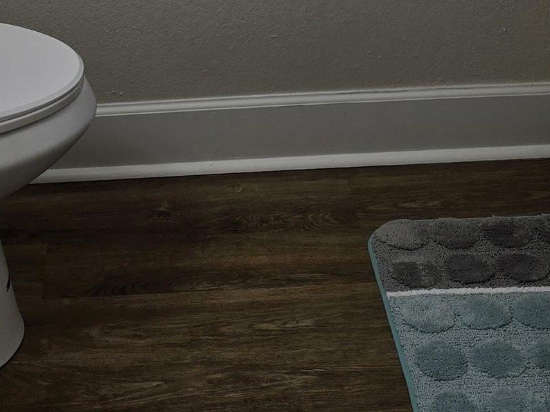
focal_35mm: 89
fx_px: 1414
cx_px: 164
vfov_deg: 14.9
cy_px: -271
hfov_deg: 21.9
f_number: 1.7
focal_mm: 6.3
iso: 32
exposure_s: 1/120
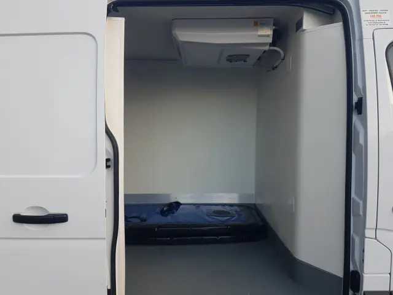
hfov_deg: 67.3
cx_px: 196
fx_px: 295
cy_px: 148
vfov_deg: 53.1
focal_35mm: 26
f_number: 1.7
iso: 40
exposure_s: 1/198
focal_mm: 4.2
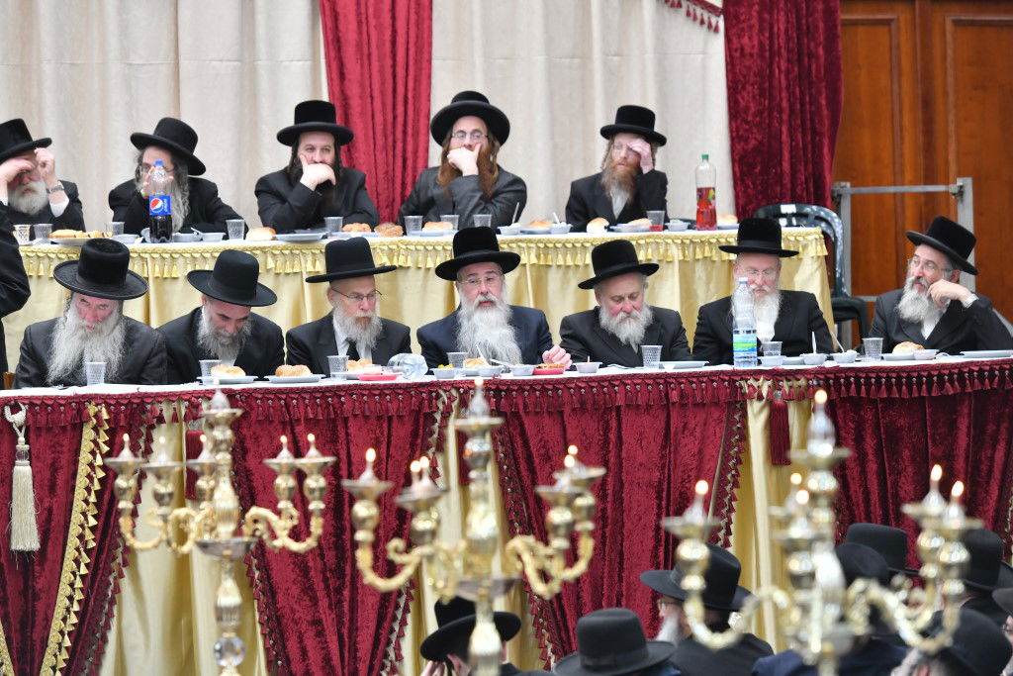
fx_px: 3940
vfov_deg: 9.8
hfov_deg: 14.7
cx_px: 506
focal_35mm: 140
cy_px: 338
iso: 1250
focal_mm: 140
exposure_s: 1/125
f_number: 5.6
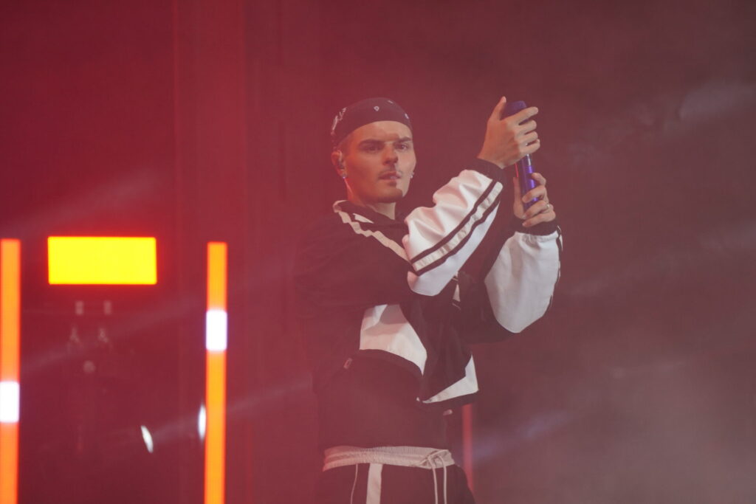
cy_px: 252
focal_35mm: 230
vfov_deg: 6.0
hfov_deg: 9.0
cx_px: 378
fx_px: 4820
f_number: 5.6
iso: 500
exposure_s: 1/250
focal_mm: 153
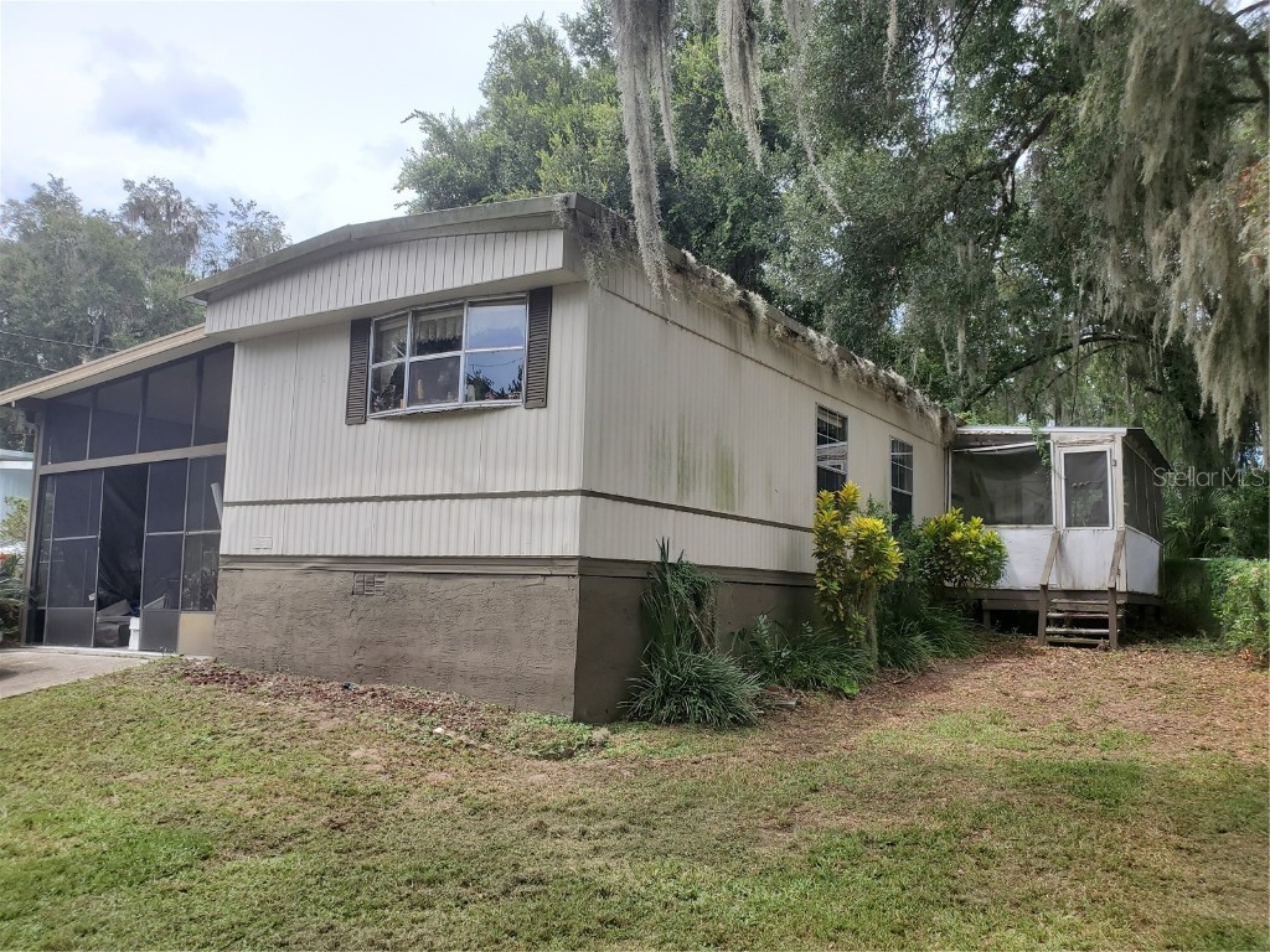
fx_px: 954
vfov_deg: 53.1
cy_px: 476
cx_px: 635
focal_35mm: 26
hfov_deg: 67.3
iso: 50
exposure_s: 1/1096
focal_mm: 4.3
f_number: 2.4
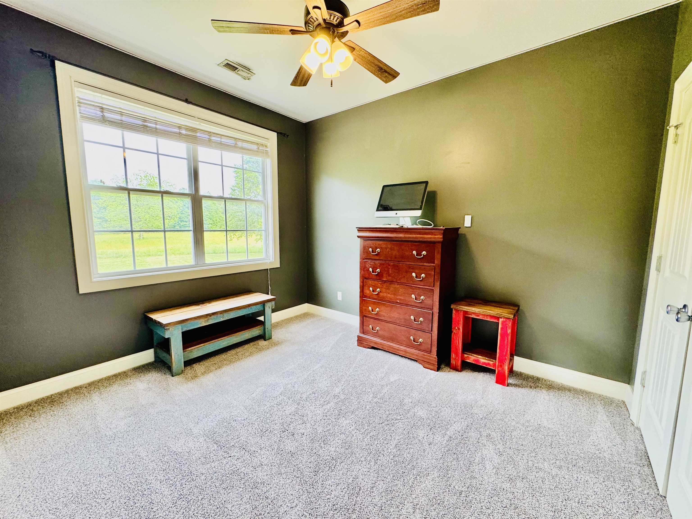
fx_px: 280
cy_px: 260
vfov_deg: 85.7
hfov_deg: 102.1
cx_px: 346
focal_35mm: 14
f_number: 2.2
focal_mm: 2.22
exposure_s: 1/120
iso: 200
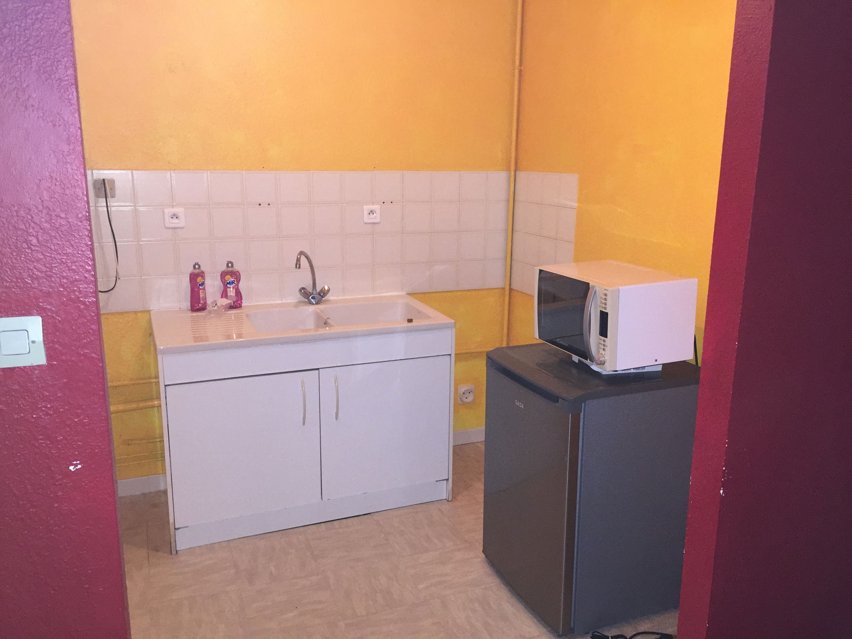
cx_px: 426
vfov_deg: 48.2
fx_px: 714
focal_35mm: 29
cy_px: 320
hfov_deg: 61.7
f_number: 2.2
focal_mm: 4.15
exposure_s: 1/17
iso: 200
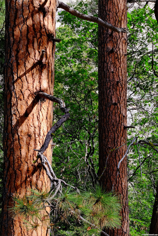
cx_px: 79
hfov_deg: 16.5
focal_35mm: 83
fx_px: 546
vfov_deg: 24.5
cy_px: 118
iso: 400
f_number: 18
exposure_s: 1/30
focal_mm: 55
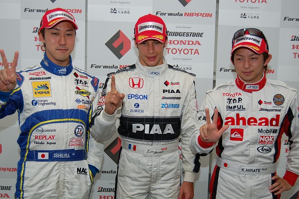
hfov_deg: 46.4
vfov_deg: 31.9
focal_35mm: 42
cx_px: 150
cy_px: 100
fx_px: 349
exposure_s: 1/60
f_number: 4.2
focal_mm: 28
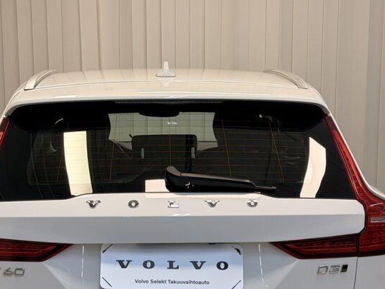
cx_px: 179
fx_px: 1012
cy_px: 270
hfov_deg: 21.5
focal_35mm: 91
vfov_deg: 16.0
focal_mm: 6.76
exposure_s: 1/100
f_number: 1.78
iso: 64
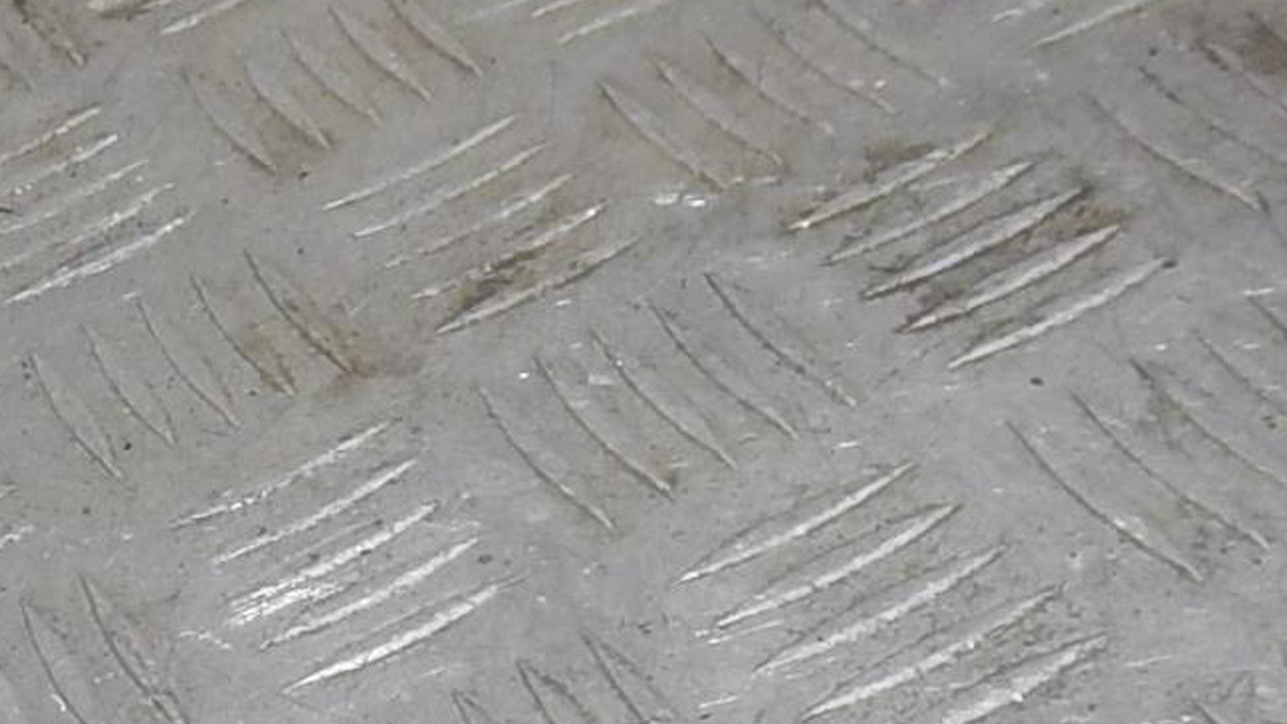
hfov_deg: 34.9
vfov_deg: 19.1
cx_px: 260
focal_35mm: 58
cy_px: 950
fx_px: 1979
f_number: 2.8
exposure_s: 1/50
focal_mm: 4.3
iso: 400
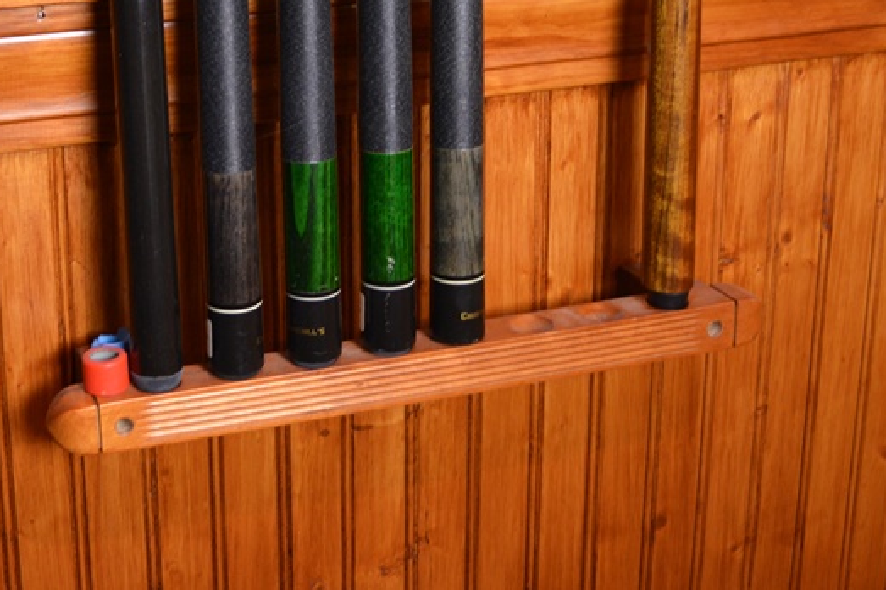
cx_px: 195
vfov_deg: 21.5
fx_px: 1525
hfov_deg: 31.7
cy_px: 83
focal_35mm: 62
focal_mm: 24
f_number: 4
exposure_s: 1/30
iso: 900
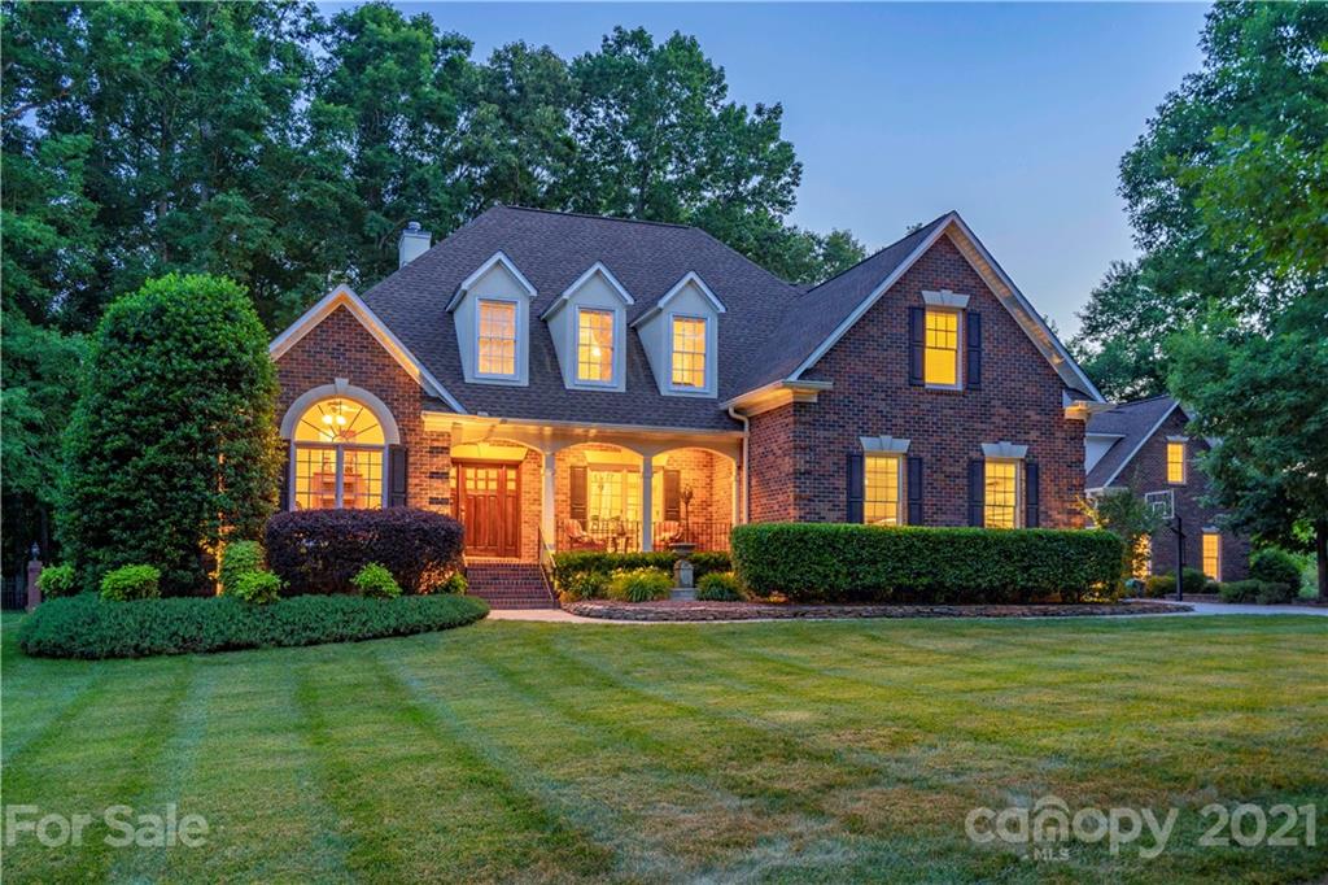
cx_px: 664
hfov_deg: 63.7
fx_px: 1069
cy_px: 442
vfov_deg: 44.9
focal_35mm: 29
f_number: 7.1
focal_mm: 29
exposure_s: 1.3
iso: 640
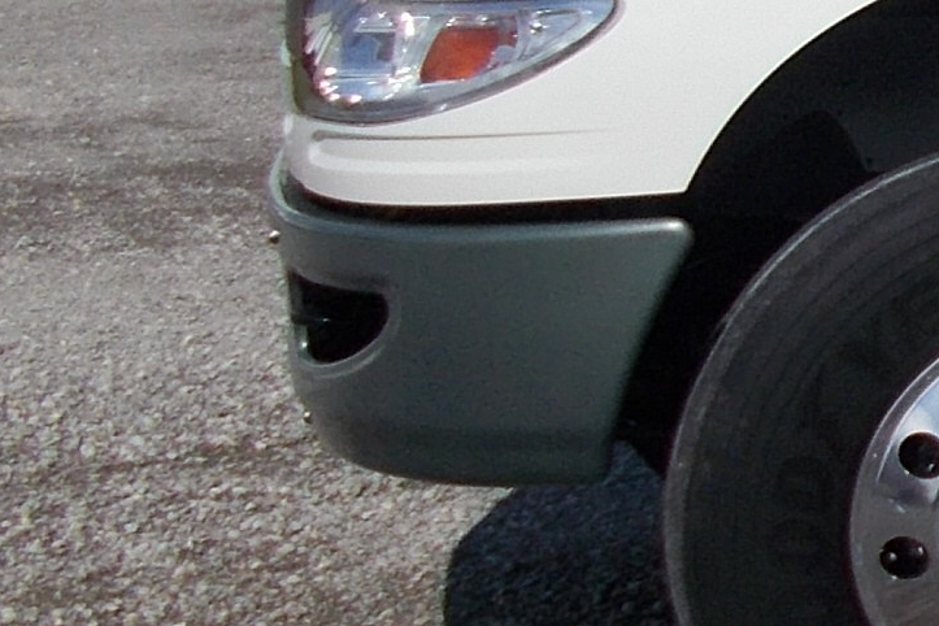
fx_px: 3182
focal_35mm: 122
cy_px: 114
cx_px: 1814
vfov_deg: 11.2
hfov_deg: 14.3
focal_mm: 4.6
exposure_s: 1/500
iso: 80
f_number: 8
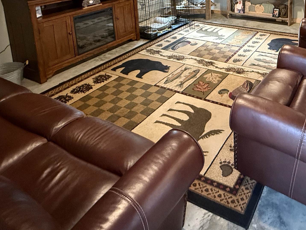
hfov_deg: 57.3
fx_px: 265
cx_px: 226
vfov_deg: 40.5
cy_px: -4
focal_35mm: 30
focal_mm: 2.22
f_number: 2.2
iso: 1000
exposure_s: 1/60
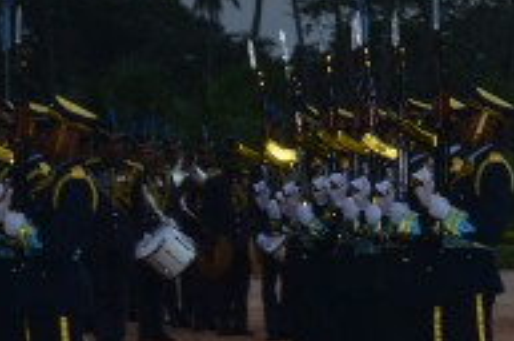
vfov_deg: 4.5
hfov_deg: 6.8
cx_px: 618
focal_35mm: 303
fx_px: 4313
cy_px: 281
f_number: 5
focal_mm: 65
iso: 400
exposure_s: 1/80
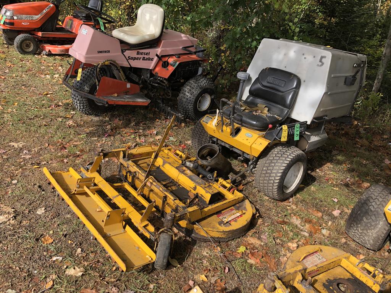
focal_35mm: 28
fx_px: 316
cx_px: 196
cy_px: 146
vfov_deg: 49.7
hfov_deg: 63.4
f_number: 1.8
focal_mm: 4
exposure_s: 1/461
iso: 20
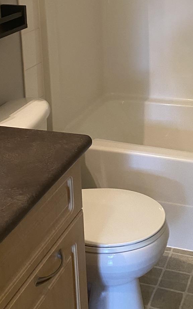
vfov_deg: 32.1
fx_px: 513
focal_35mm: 61
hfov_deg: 21.2
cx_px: 134
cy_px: 41
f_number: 1.8
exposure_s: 1/60
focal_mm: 4.25
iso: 250
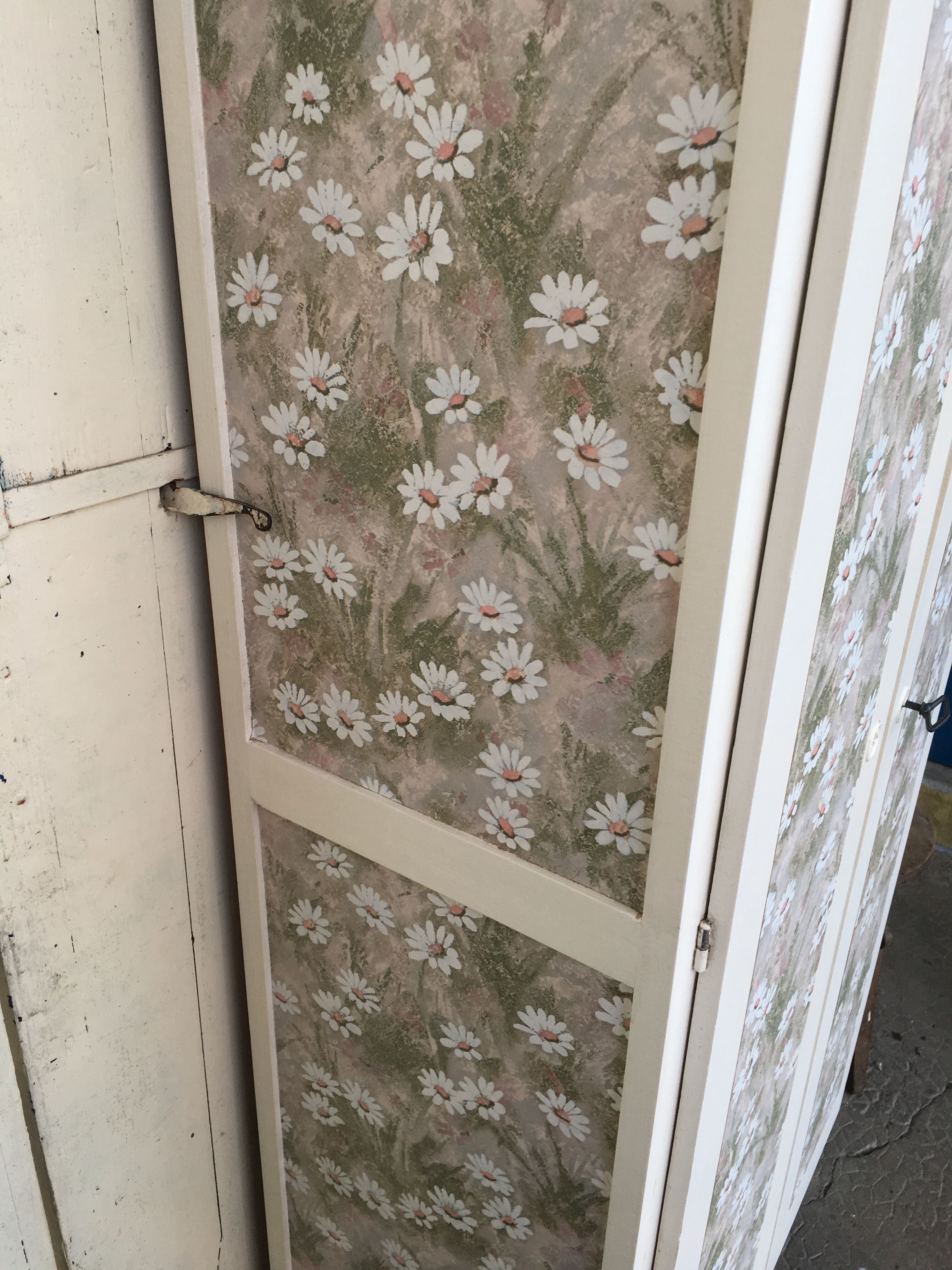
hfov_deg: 48.2
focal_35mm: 29
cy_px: 635
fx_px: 1063
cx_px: 476
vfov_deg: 61.7
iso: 32
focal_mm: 4.15
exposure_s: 1/50
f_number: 2.2
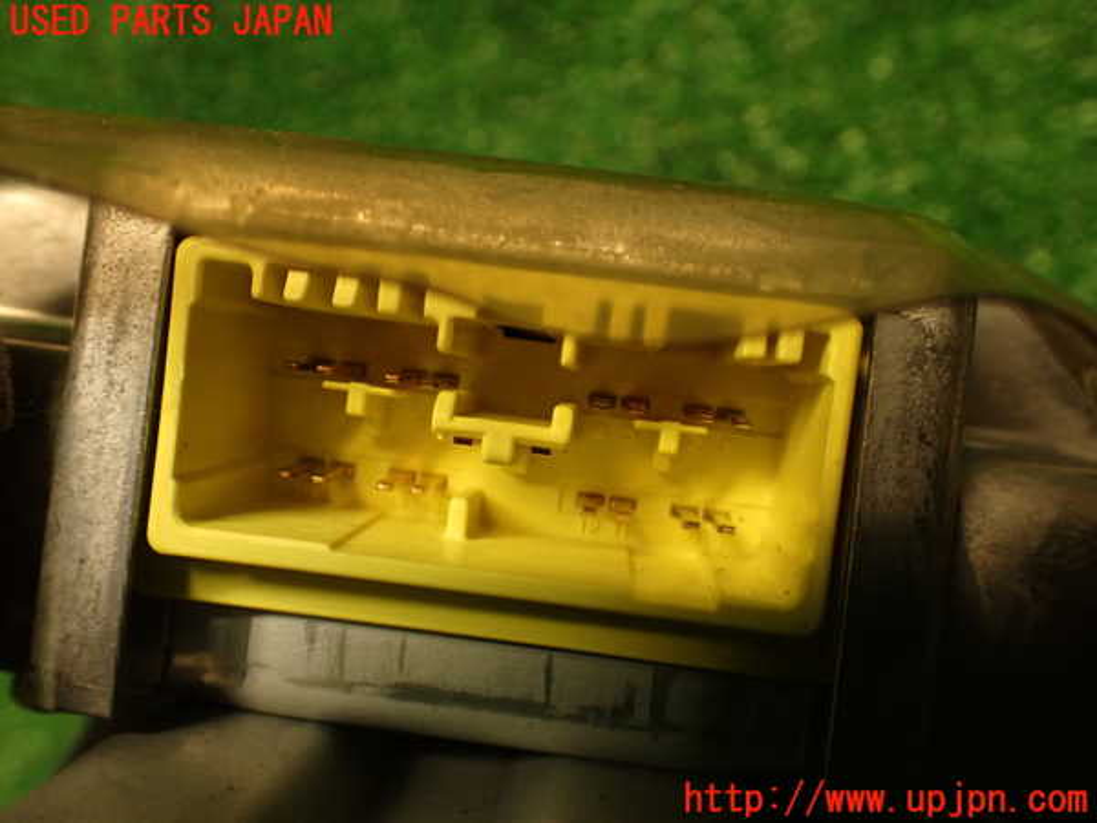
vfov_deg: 44.2
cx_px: 548
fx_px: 1014
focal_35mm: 32
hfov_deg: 56.8
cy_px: 412
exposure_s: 1/30
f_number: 2.4
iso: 250
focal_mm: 5.79
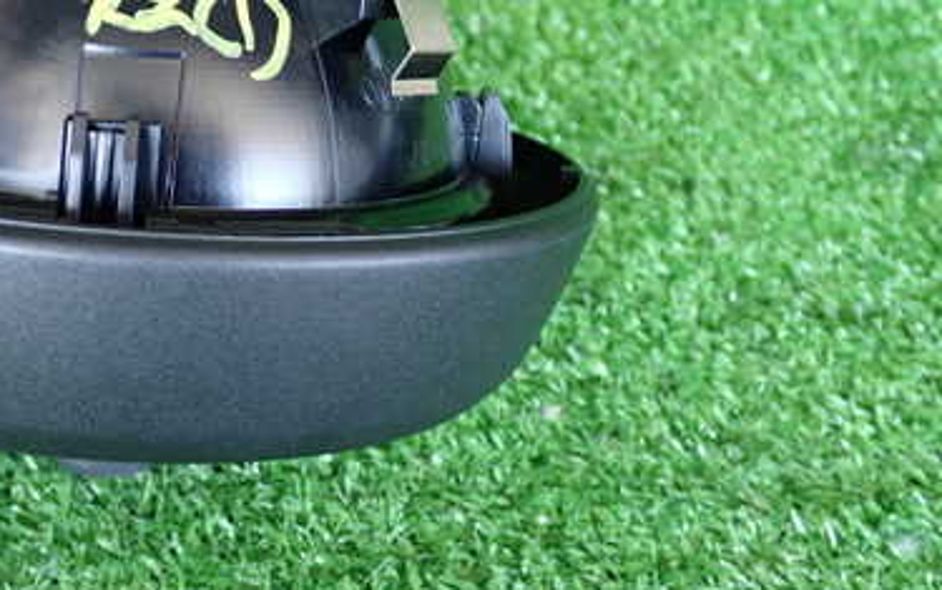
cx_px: 249
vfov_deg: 21.2
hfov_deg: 32.9
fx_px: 1567
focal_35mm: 61
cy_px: 163
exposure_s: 1/40
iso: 200
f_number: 2.5
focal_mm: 6.37
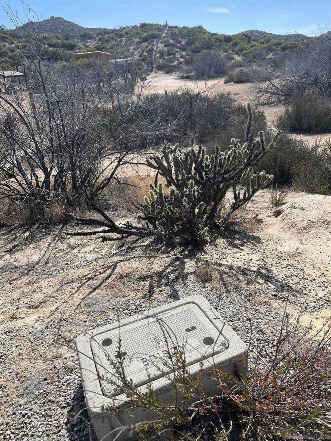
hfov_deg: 53.1
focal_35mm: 26
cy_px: 220
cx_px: 166
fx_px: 331
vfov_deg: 67.3
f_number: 1.6
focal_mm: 5.1
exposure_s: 1/3745
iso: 50
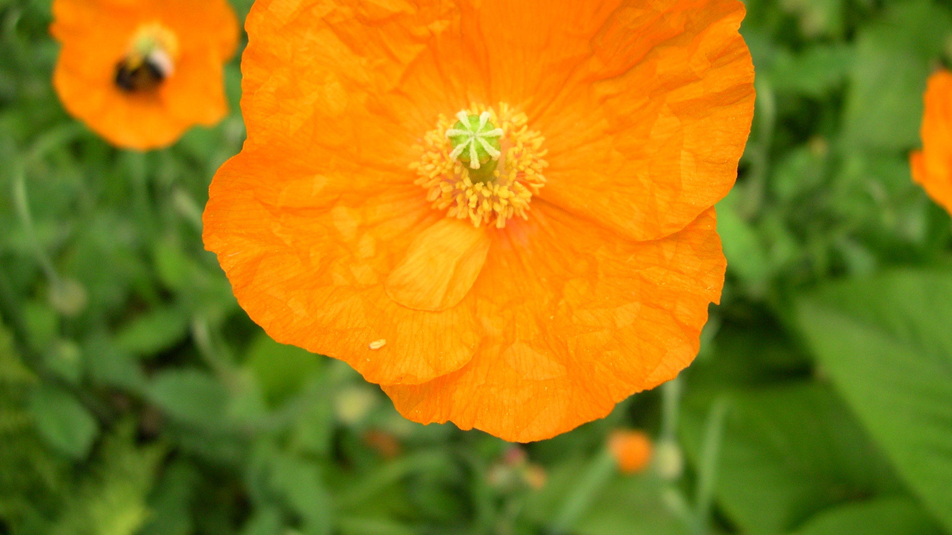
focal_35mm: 42
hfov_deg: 48.4
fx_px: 1060
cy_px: 187
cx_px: 479
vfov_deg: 28.2
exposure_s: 1/477
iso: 100
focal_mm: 8
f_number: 2.8
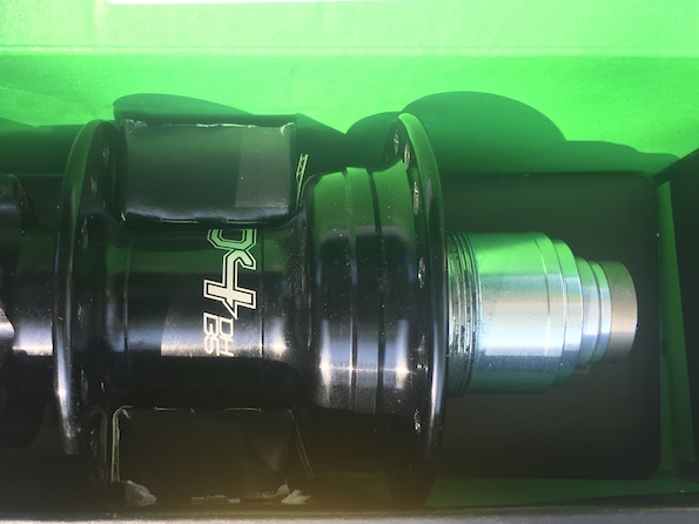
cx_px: 282
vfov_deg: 36.7
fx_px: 787
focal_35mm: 39
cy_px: 304
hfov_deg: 47.6
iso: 32
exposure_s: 1/100
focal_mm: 4.15
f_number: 2.2
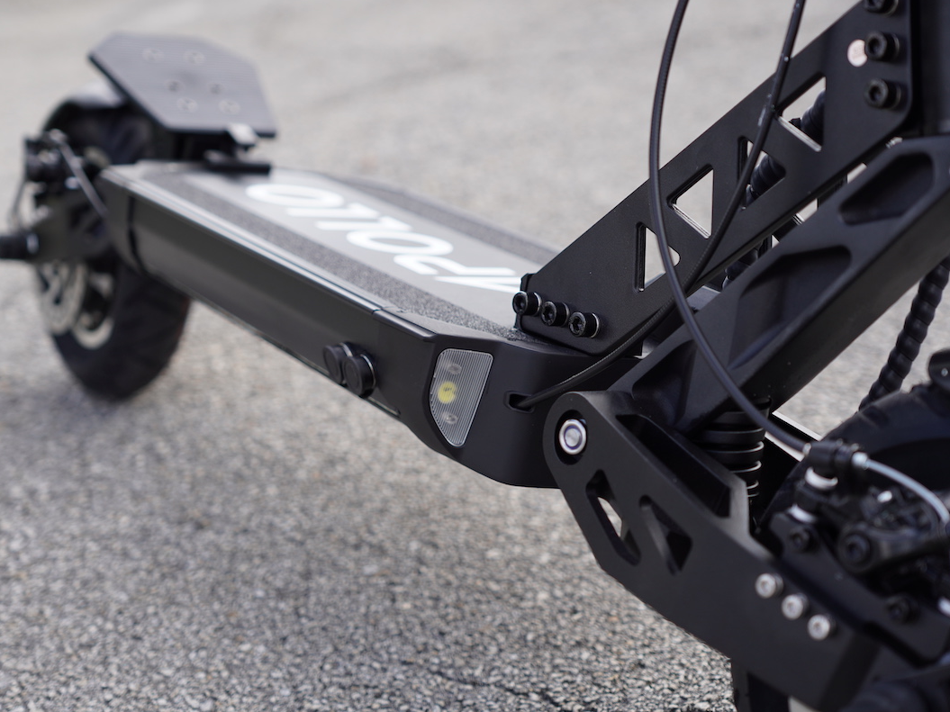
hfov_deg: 27.5
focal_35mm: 71
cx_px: 416
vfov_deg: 20.8
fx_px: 1936
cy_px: 356
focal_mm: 43
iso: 100
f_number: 2.8
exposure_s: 1/500
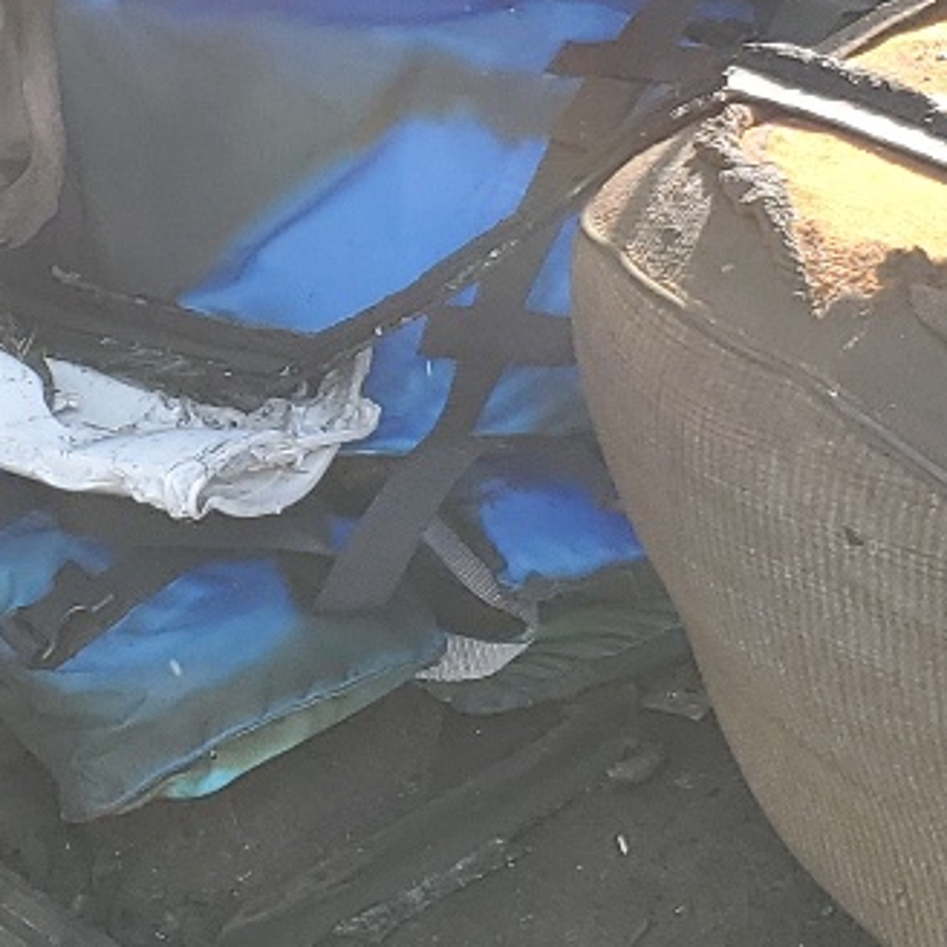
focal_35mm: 112
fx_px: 3467
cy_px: -17
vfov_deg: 15.3
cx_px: 387
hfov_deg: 15.5
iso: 50
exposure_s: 1/233
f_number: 1.5
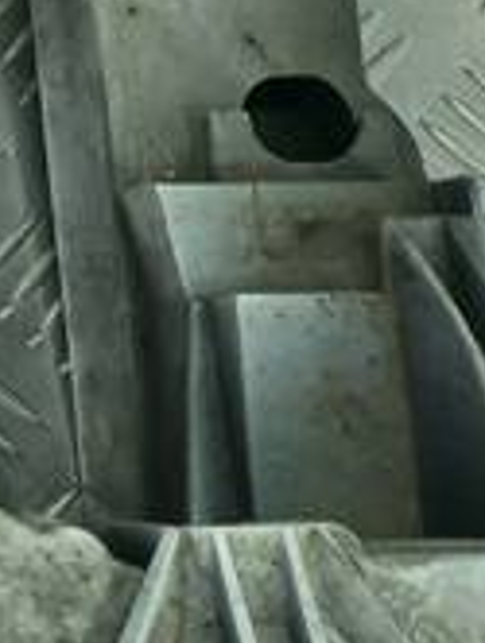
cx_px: -1098
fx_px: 2870
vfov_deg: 12.6
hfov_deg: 7.9
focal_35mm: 154
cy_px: -23
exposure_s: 1/50
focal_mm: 4.6
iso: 32
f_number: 1.8
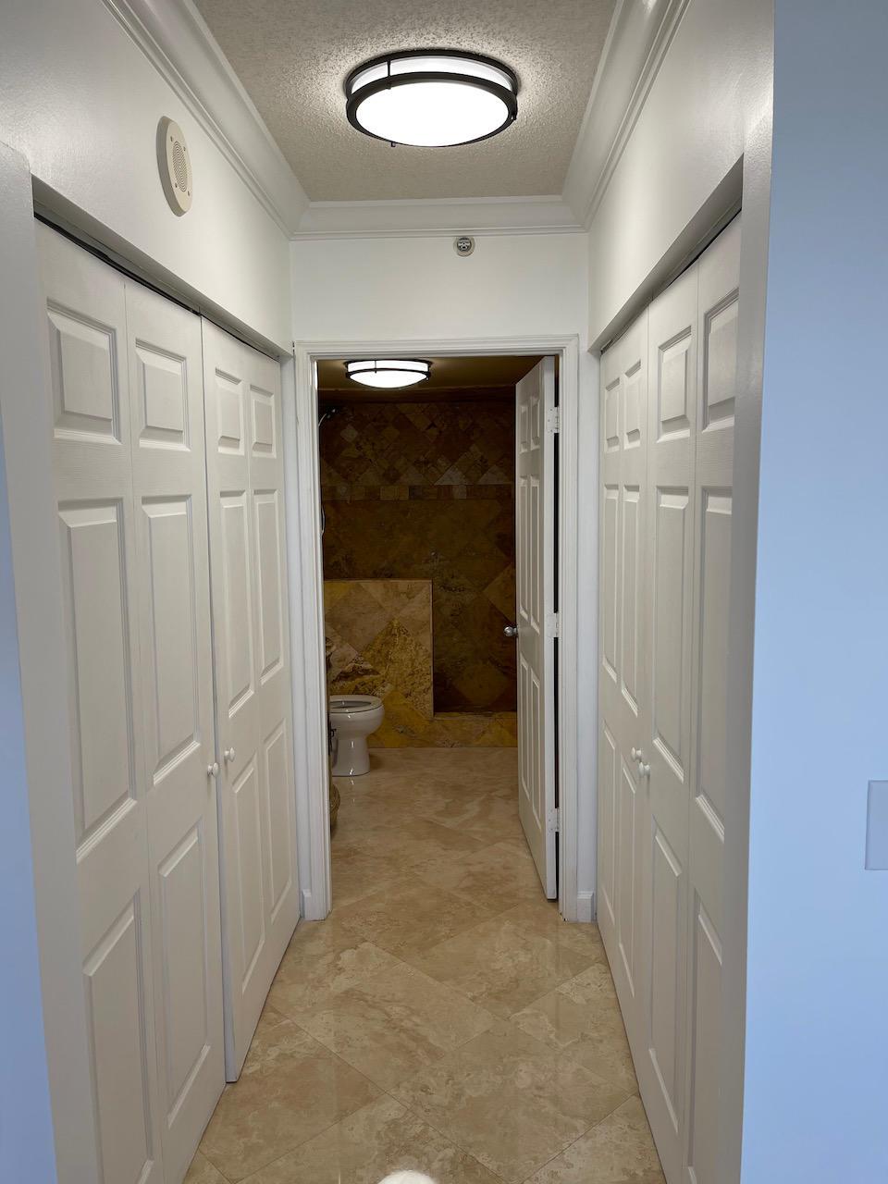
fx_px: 889
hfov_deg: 53.1
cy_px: 592
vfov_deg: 67.3
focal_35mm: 26
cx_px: 444
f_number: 1.6
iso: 40
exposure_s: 1/120
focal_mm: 5.1
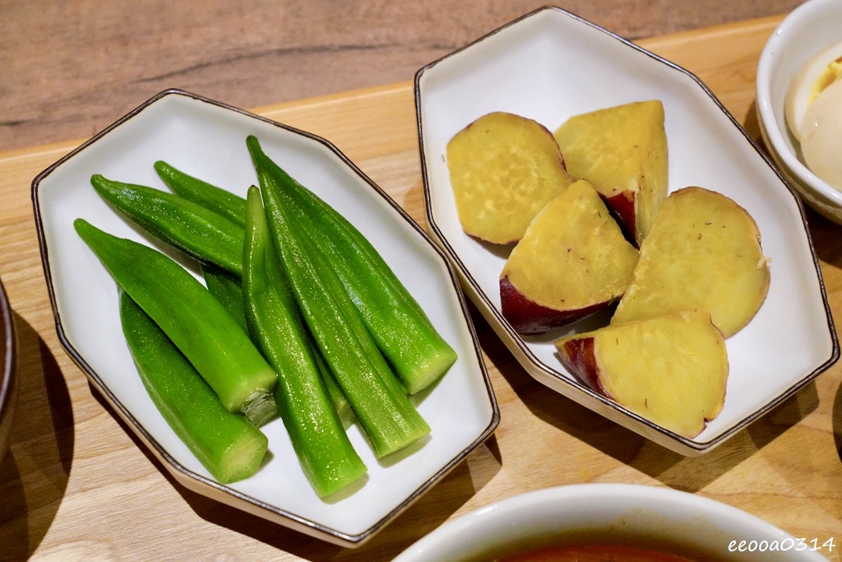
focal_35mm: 58
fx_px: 1357
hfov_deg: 34.5
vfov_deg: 23.4
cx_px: 421
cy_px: 281
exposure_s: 1/250
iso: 6400
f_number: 8
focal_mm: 58
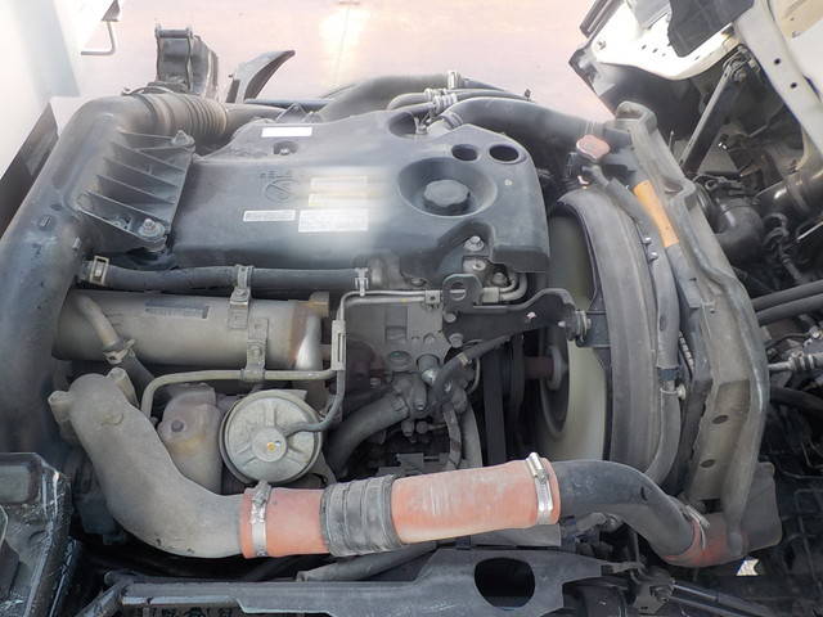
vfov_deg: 46.8
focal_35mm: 30
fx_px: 713
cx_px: 412
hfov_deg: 60.0
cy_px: 308
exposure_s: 1/40
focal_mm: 4.1
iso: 125
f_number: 3.3
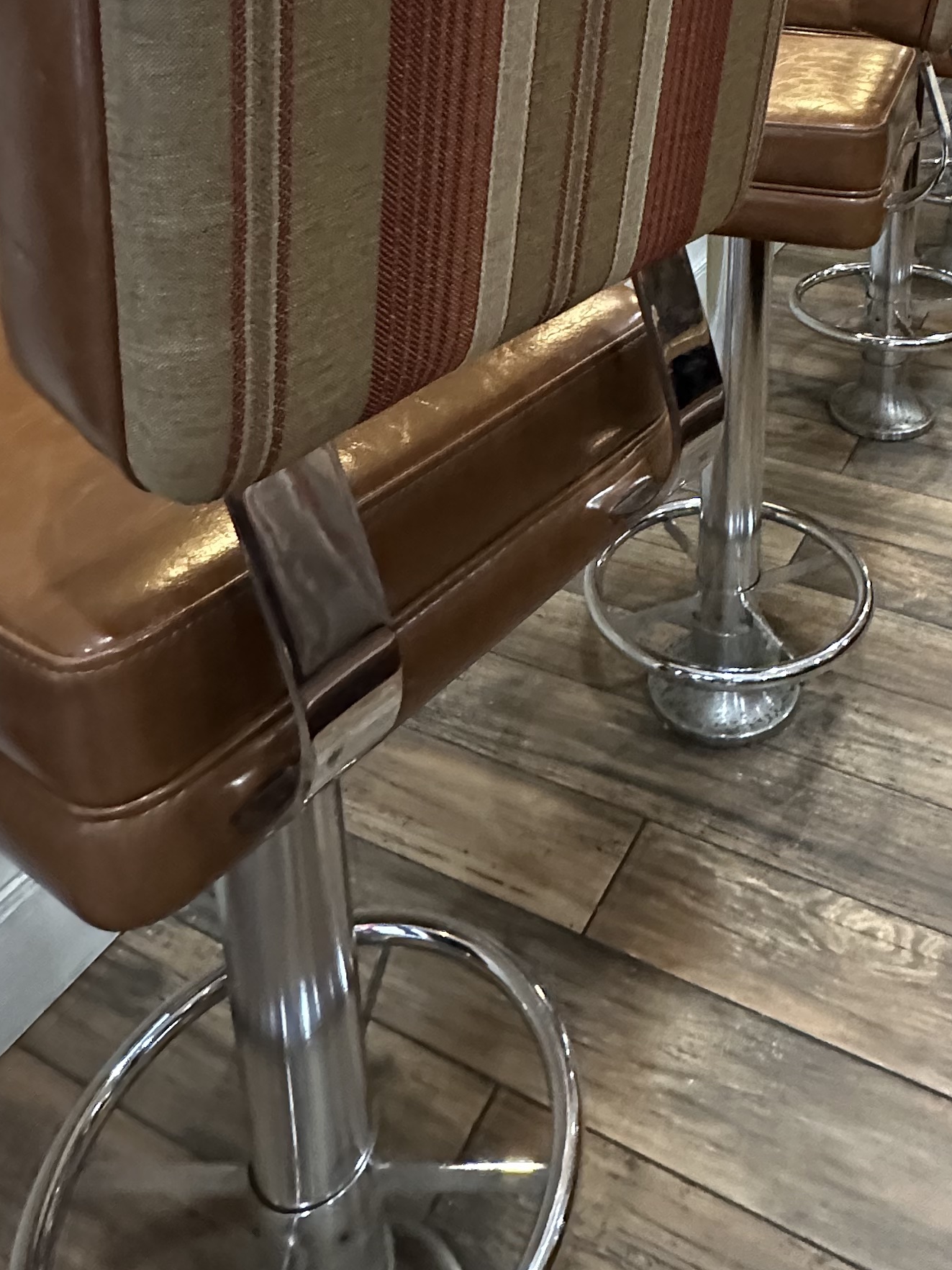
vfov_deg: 49.7
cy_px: 96
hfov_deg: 43.0
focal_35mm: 32
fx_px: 1173
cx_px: 691
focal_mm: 2.22
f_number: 2.2
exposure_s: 1/60
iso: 1000
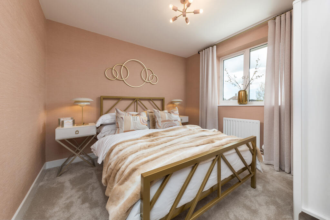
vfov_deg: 85.4
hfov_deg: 108.3
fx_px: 119
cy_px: 110
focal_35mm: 13
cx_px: 165
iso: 160
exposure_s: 1/5
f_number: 14
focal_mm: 13
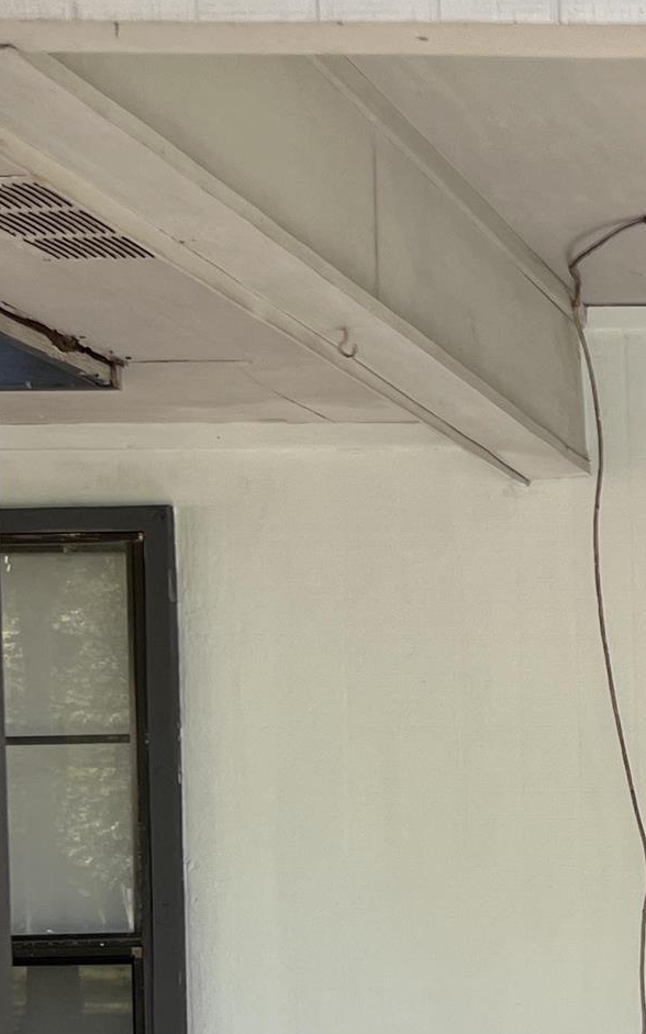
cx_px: 1192
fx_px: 2536
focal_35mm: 90
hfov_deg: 13.0
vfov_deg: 22.5
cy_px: 926
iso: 50
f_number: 1.5
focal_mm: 5.7
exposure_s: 1/359
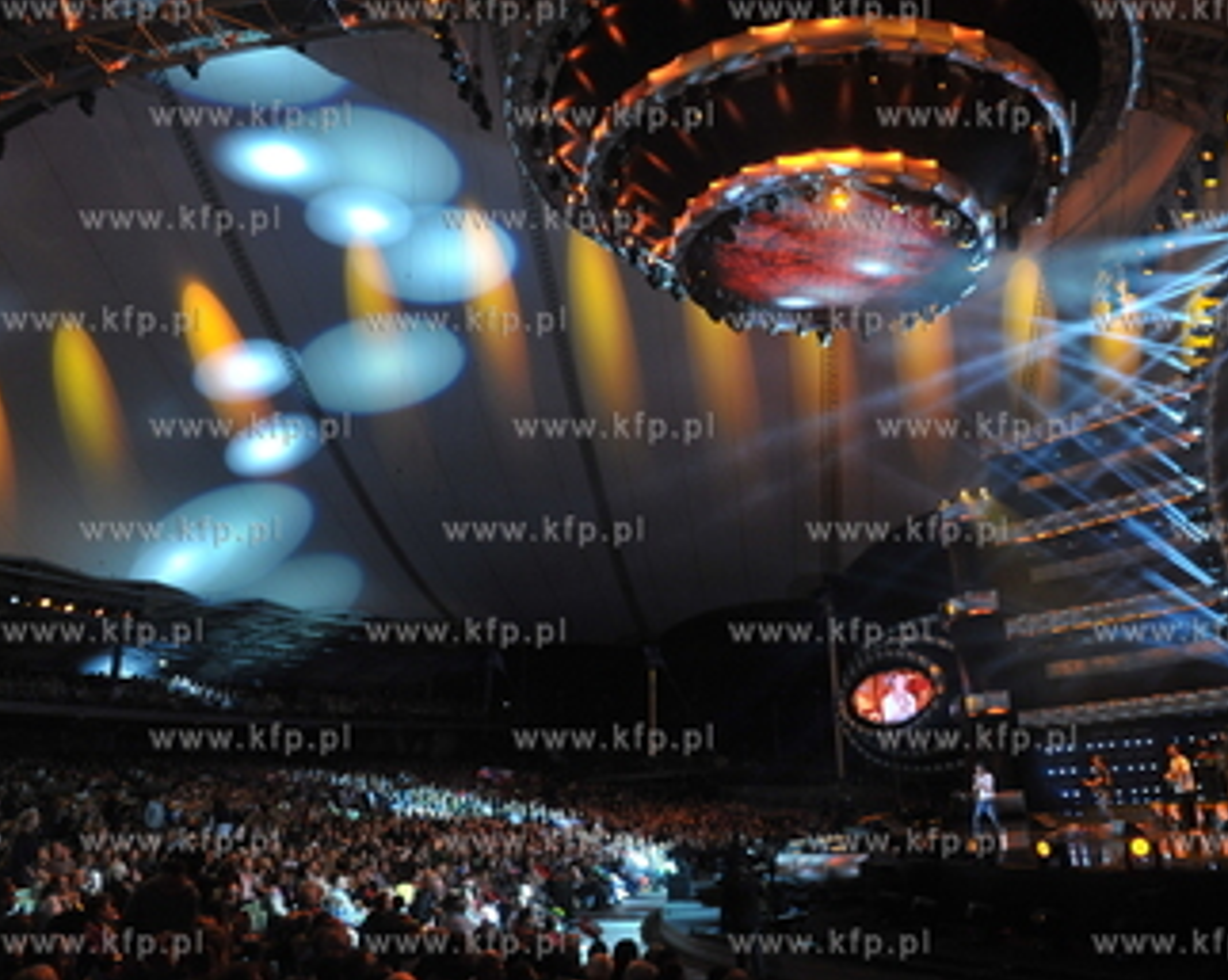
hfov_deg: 61.6
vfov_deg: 51.5
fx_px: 1017
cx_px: 747
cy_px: 477
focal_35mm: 28
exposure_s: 1/125
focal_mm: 24
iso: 2000
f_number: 5.6
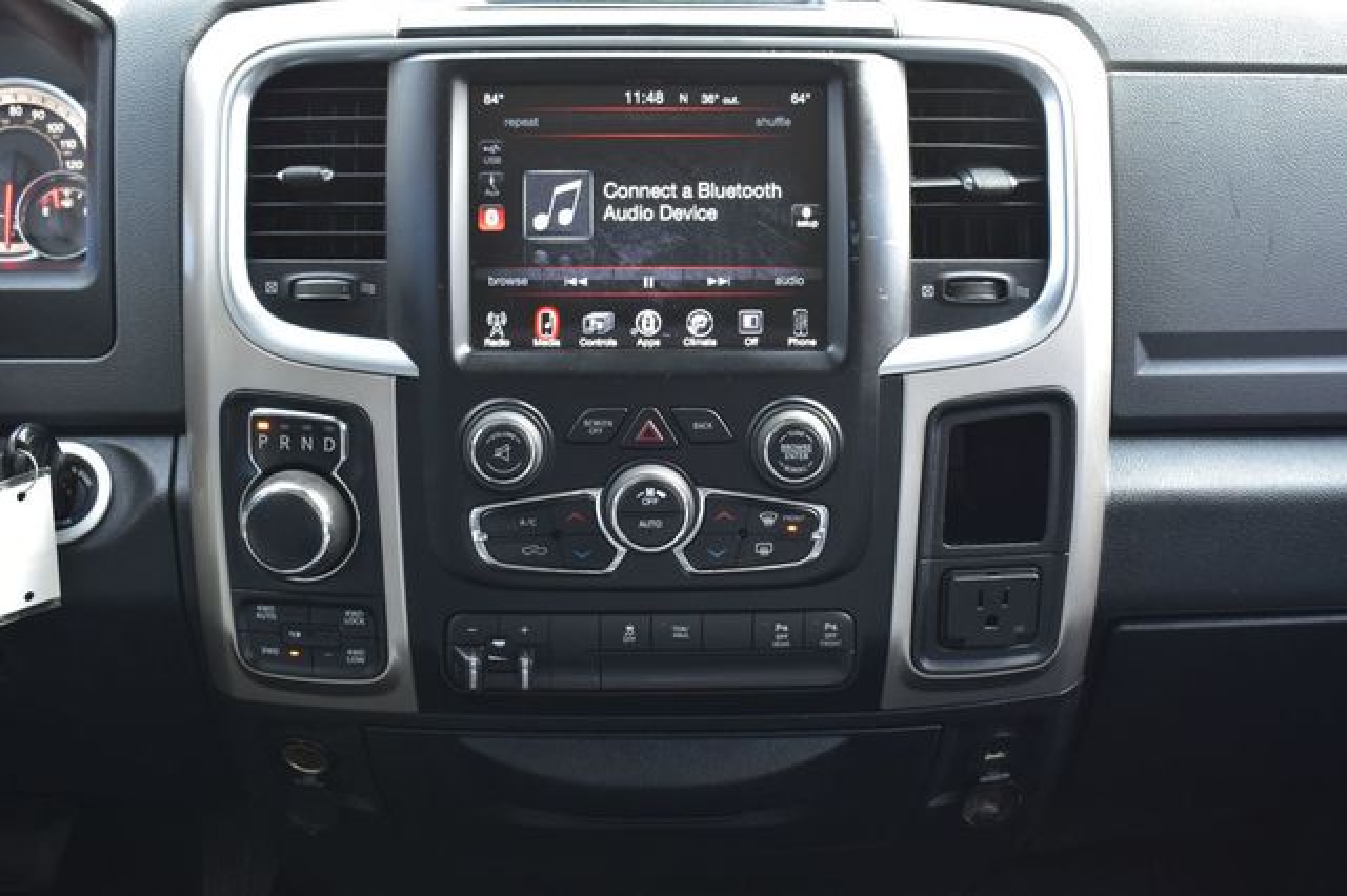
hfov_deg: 41.1
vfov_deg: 28.0
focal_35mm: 48
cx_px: 674
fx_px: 1795
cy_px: 448
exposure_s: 1/15
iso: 400
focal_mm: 32
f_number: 6.3
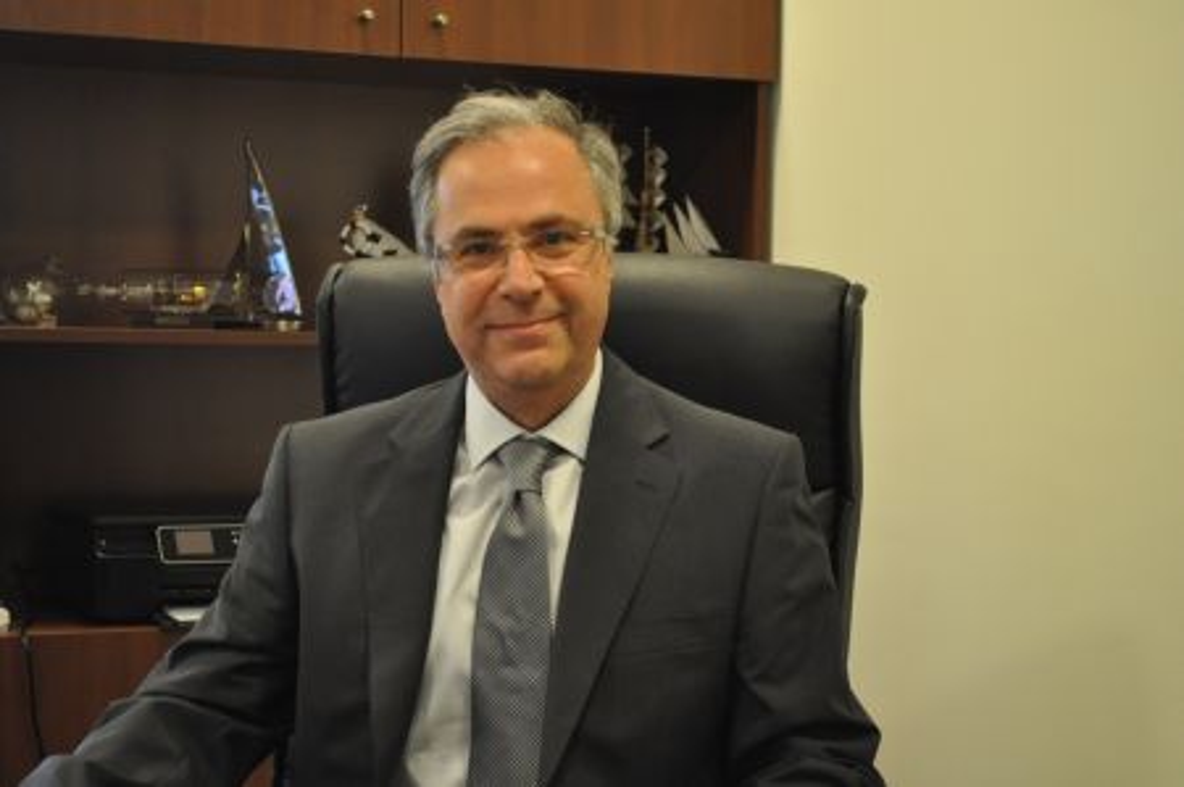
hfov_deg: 28.1
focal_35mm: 72
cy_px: 394
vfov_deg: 18.9
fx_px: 2365
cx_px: 592
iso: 1600
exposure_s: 1/30
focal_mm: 48
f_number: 5.3
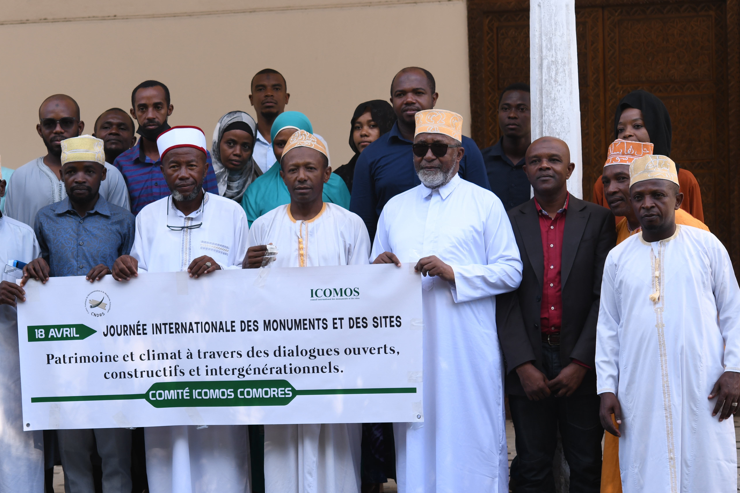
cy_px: 324
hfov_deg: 20.9
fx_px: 1994
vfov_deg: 14.1
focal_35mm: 97
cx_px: 233
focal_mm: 60
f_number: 4
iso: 400
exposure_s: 1/640
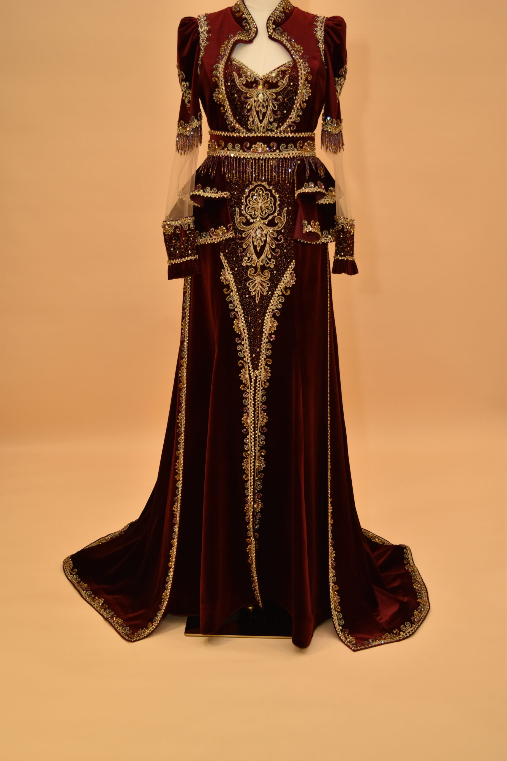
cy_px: 380
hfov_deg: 36.9
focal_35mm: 36
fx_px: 760
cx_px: 254
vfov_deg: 53.1
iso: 400
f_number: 4.5
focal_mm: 24
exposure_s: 1/125
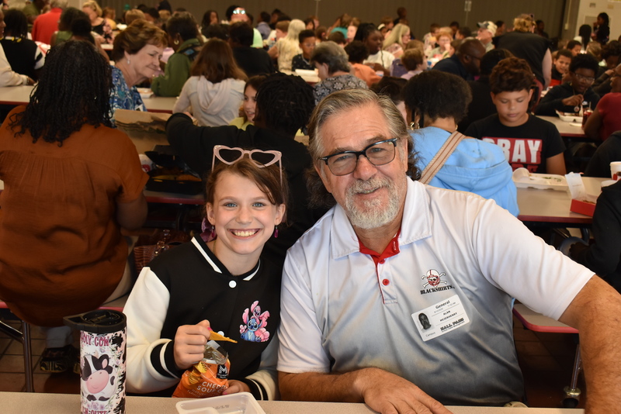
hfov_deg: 43.6
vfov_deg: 29.9
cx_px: 310
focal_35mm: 45
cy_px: 207
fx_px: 776
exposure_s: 1/50
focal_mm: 30
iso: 640
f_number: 7.1
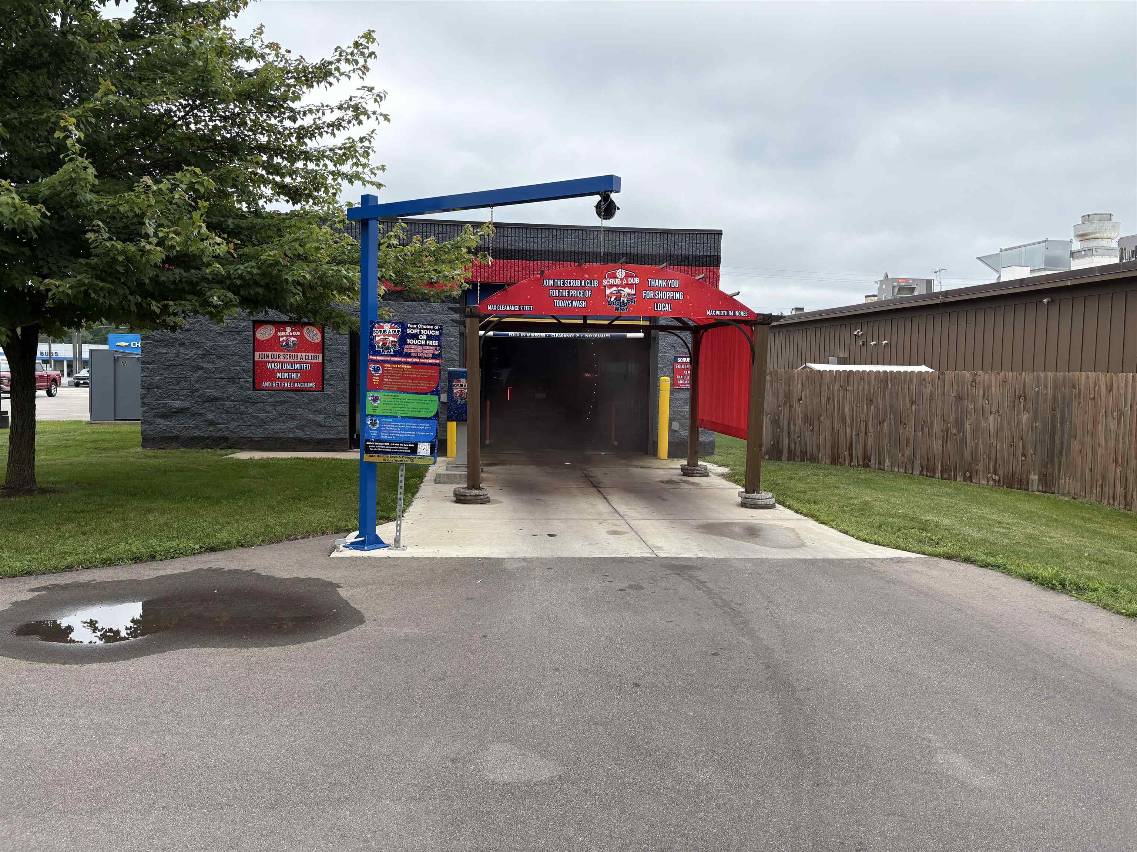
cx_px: 568
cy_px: 426
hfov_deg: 67.3
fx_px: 854
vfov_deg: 53.1
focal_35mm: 26
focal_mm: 5.96
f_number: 1.6
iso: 50
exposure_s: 1/1953
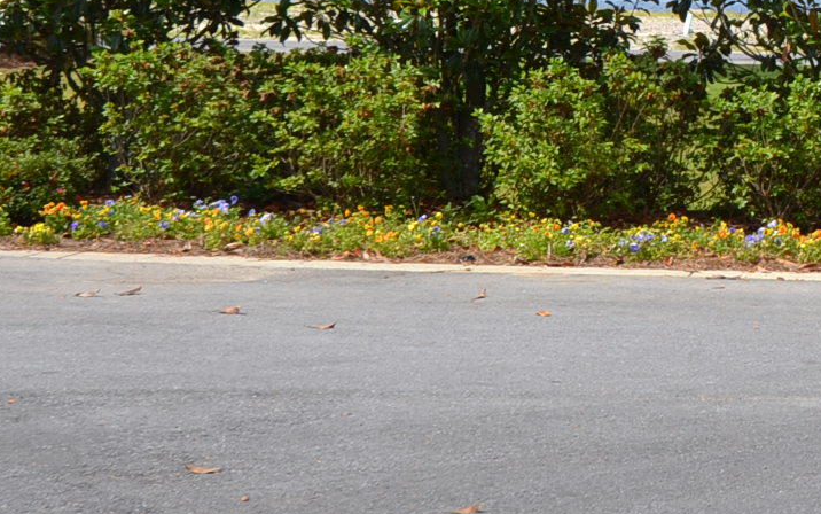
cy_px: -33
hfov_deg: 16.9
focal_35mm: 118
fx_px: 2641
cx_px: 983
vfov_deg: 11.0
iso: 100
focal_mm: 24
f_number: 8
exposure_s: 1/250
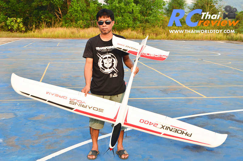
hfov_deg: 37.9
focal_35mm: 52
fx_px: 353
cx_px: 122
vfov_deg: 25.6
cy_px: 80
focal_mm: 35
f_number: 5.6
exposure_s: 1/100
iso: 100
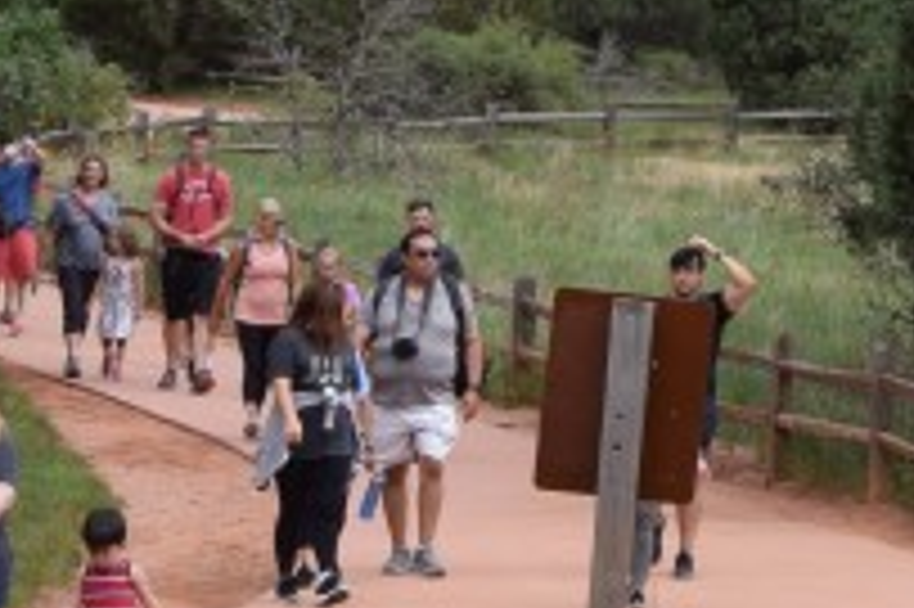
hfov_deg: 5.6
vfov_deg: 3.7
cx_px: 1729
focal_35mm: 359
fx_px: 9107
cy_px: -1040
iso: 250
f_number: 8
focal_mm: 36
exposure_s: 1/250
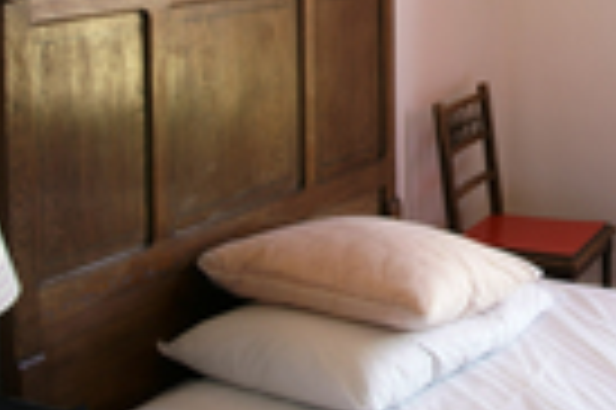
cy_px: 0
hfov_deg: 26.4
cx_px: 549
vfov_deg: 17.8
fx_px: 1273
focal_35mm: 74
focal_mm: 17
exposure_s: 3.2
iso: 100
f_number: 16
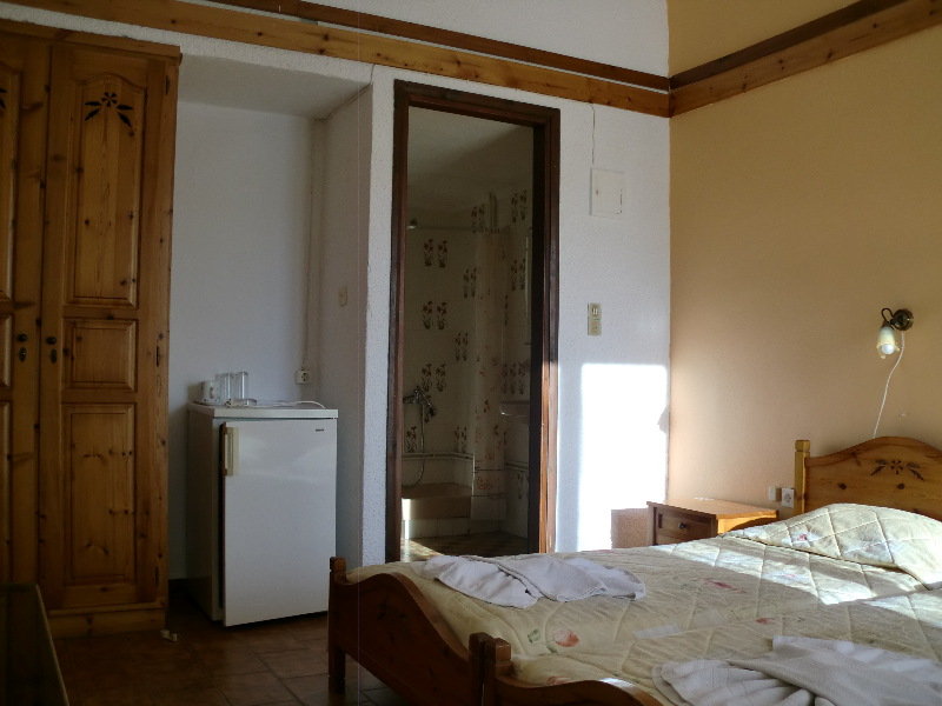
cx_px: 471
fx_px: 952
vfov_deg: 40.7
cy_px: 353
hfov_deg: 52.6
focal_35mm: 35
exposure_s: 1/60
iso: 64
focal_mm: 6.3
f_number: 3.1
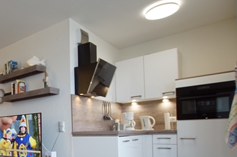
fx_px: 204
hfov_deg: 49.8
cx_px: 3
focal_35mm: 31
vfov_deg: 40.5
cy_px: 125
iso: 400
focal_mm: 10
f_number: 3.5
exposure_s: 1/60
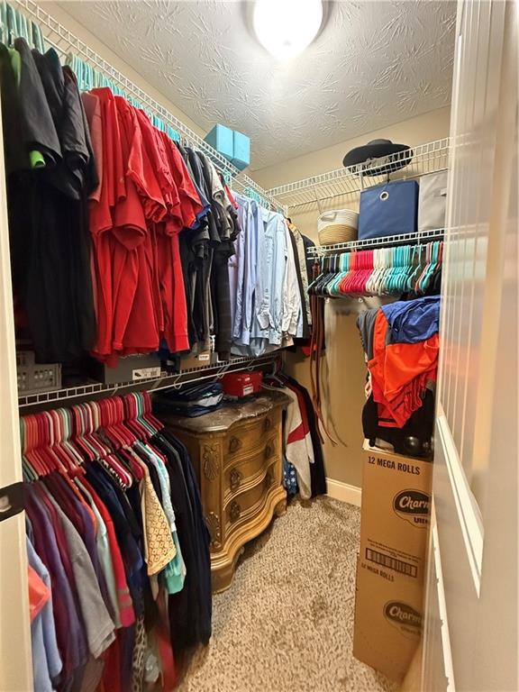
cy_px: 346
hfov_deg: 85.7
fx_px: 280
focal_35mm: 14
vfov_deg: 102.1
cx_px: 260
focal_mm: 2.22
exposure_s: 1/60
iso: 1250
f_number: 2.2
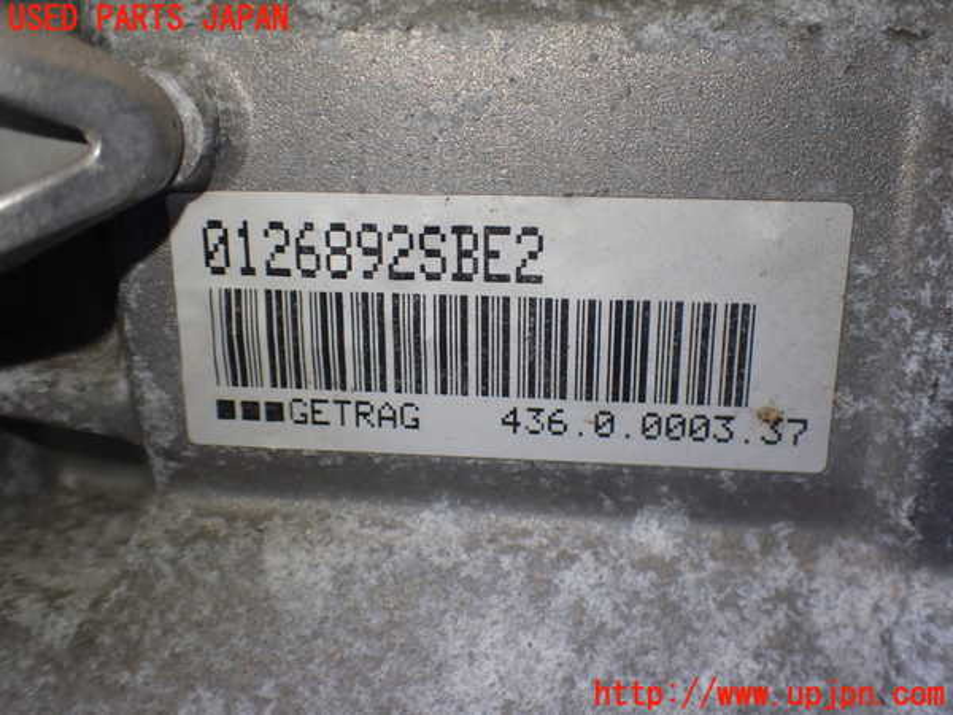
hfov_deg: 49.0
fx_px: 1046
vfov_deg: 37.7
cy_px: 358
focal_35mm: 38
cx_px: 476
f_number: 2.7
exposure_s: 1/160
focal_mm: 6.83
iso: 200
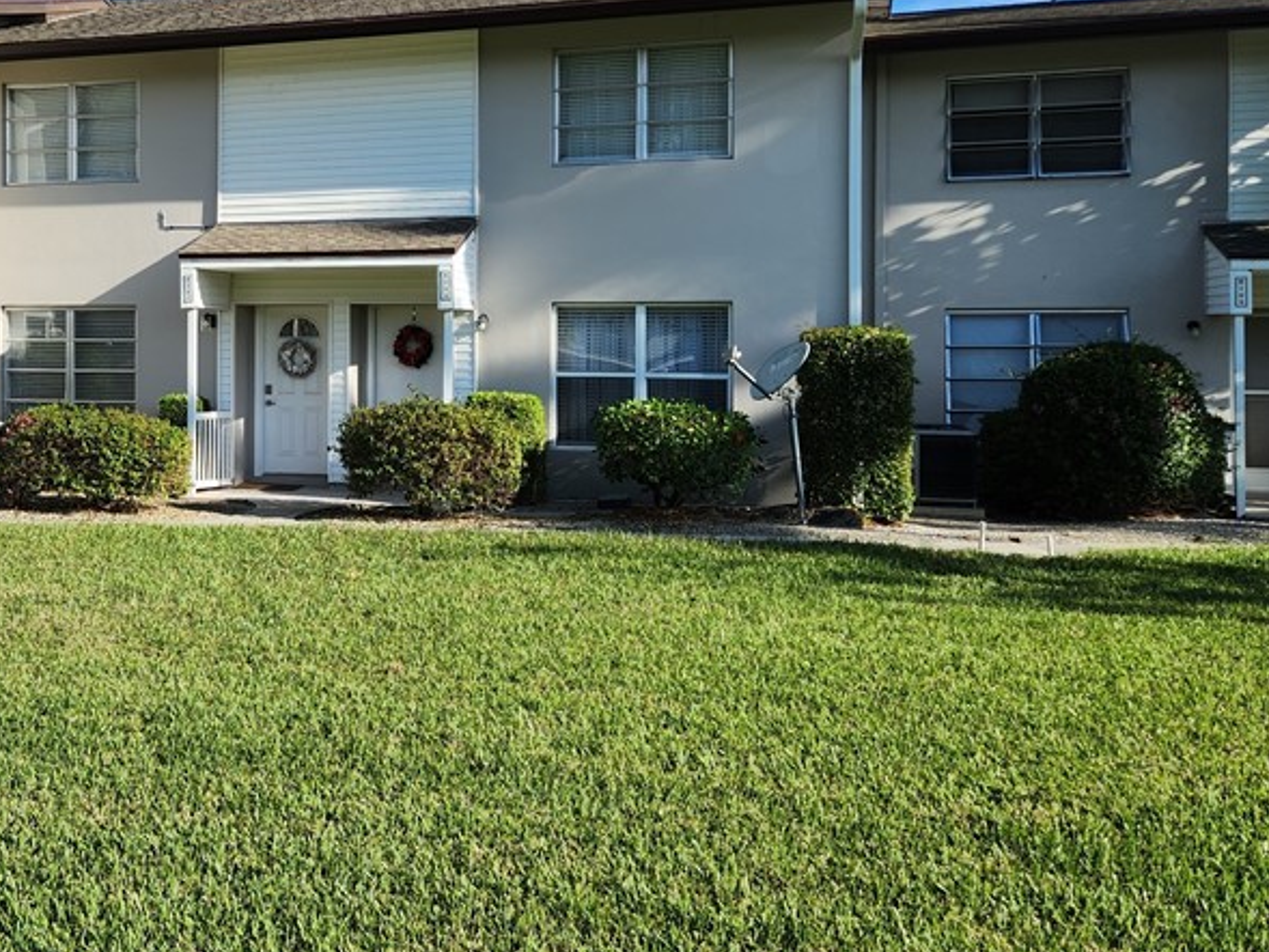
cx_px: 282
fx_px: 1467
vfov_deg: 35.5
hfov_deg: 44.8
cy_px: 293
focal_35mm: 40
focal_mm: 5.4
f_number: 1.8
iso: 20
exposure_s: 1/1307
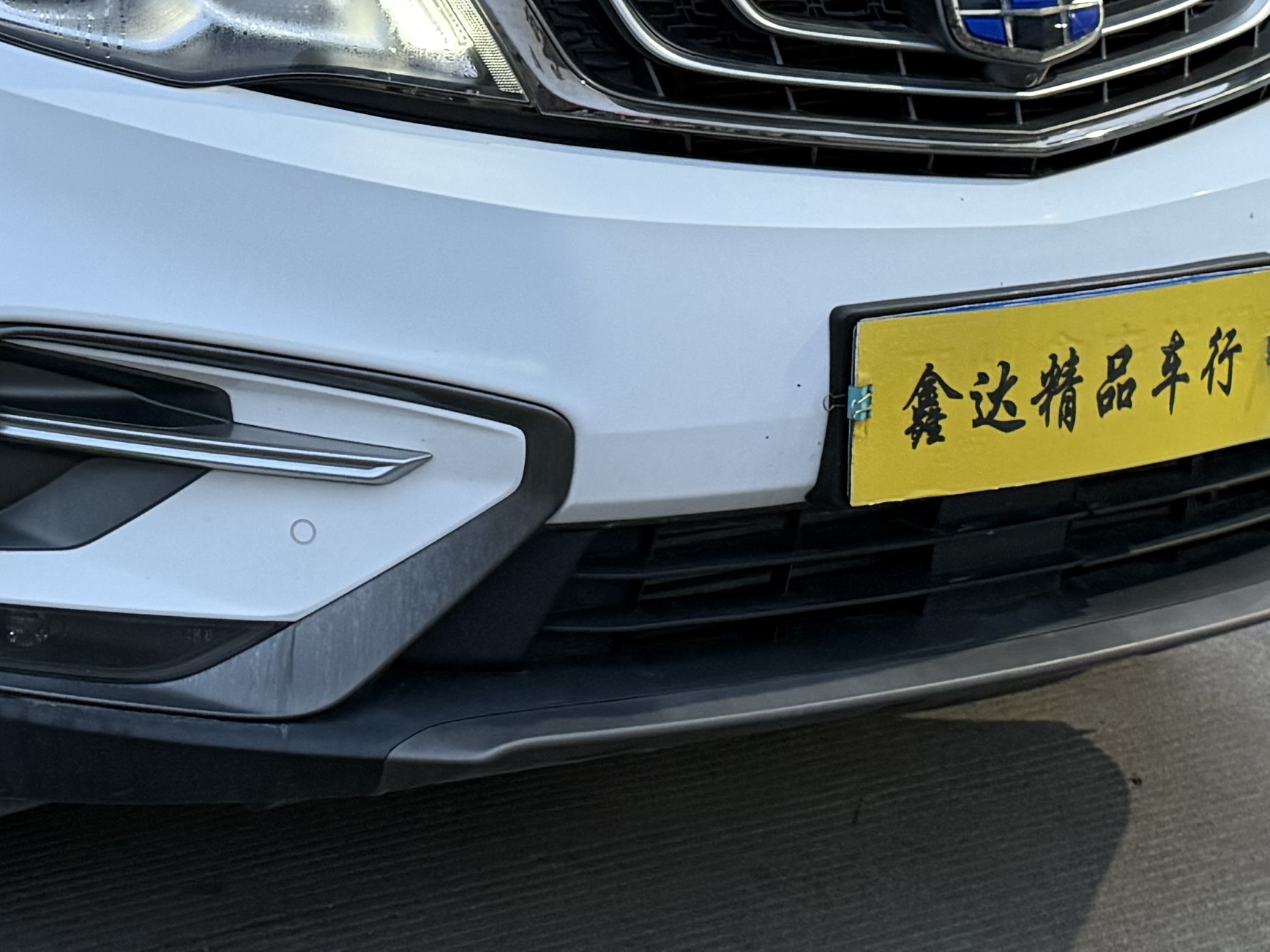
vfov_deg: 18.4
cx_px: 280
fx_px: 2898
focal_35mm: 79
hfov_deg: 24.4
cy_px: 108
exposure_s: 1/55
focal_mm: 6.76
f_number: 1.78
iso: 320
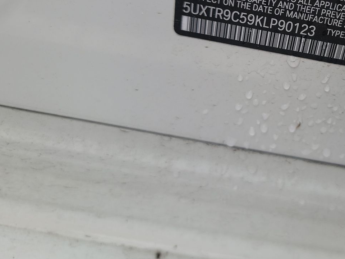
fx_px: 399
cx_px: 286
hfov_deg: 44.1
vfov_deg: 34.7
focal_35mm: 40
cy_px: 48
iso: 50
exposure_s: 1/130
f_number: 1.8
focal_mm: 6.7
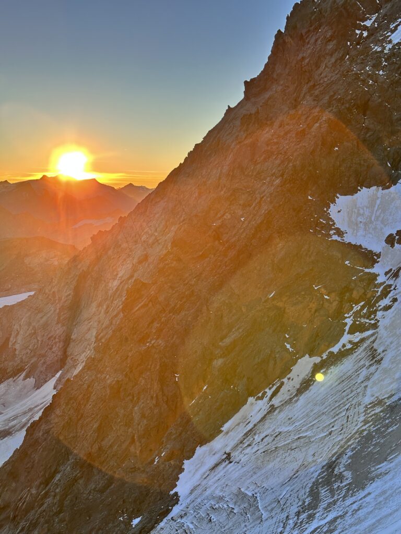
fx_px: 741
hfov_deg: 30.3
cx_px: 200
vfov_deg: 39.7
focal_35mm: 48
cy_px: 267
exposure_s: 1/1000
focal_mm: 6.86
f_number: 1.78
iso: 64
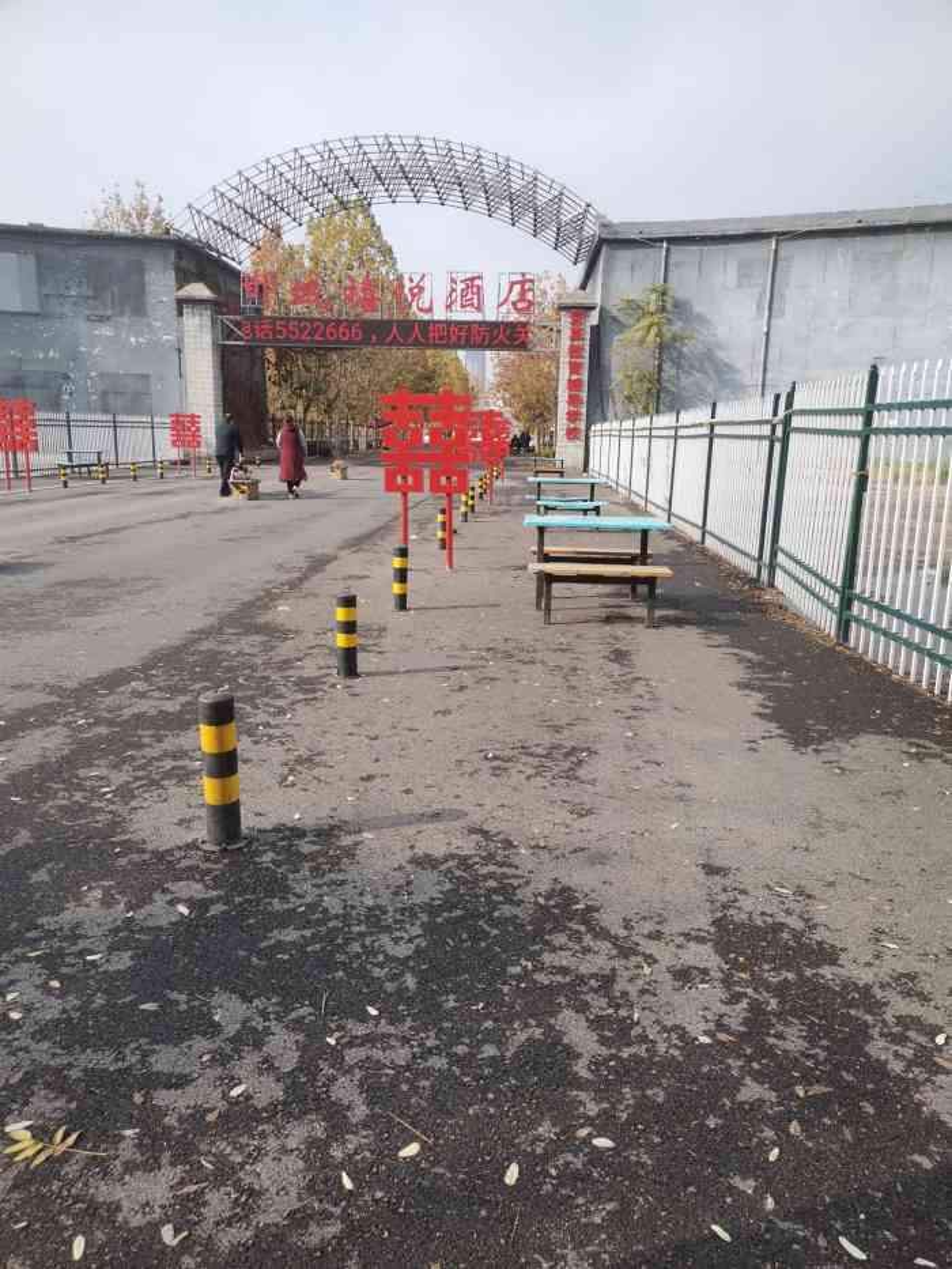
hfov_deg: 53.1
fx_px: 953
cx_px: 476
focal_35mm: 26
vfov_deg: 67.3
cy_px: 634
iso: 50
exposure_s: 1/1000
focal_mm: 4.75
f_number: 1.8
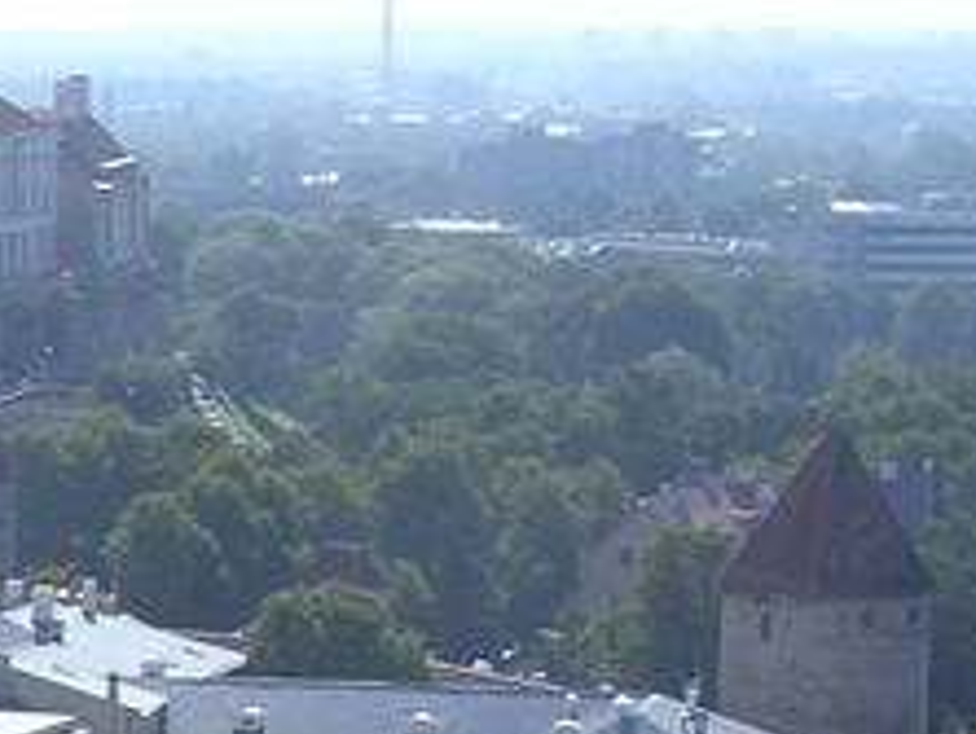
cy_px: 1022
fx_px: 4685
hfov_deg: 11.0
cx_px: -849
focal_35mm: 166
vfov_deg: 8.8
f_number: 5.8
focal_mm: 6.2
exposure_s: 1/251
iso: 100
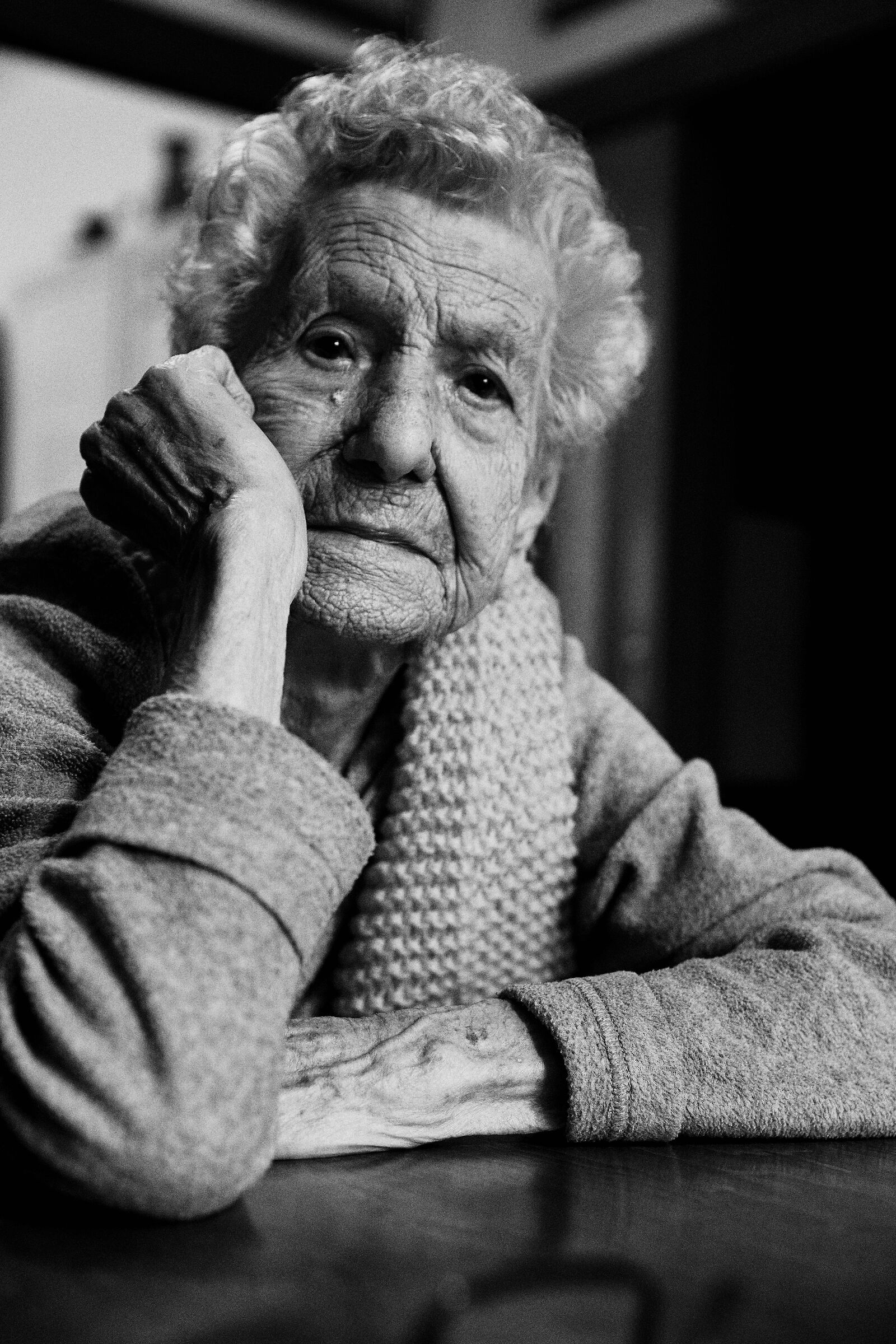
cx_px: 448
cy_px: 672
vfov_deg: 39.6
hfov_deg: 27.0
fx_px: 1867
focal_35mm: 50
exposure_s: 1/250
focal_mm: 33
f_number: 2.5
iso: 5000
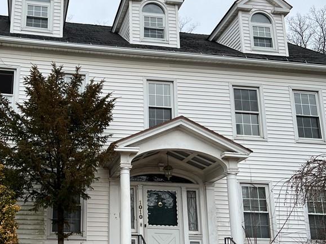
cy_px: 157
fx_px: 433
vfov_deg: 31.3
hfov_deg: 40.2
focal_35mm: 46
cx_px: 86
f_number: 1.5
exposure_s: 1/1808
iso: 50
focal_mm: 5.7
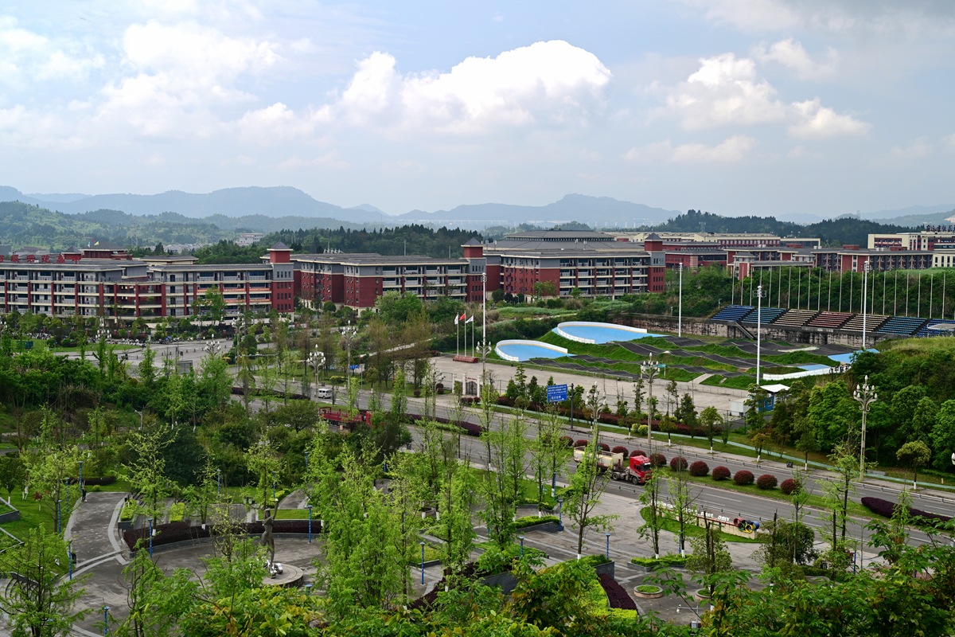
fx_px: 1167
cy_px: 318
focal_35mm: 44
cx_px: 478
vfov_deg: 30.5
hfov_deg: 44.5
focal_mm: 44
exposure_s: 1/200
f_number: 8
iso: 110
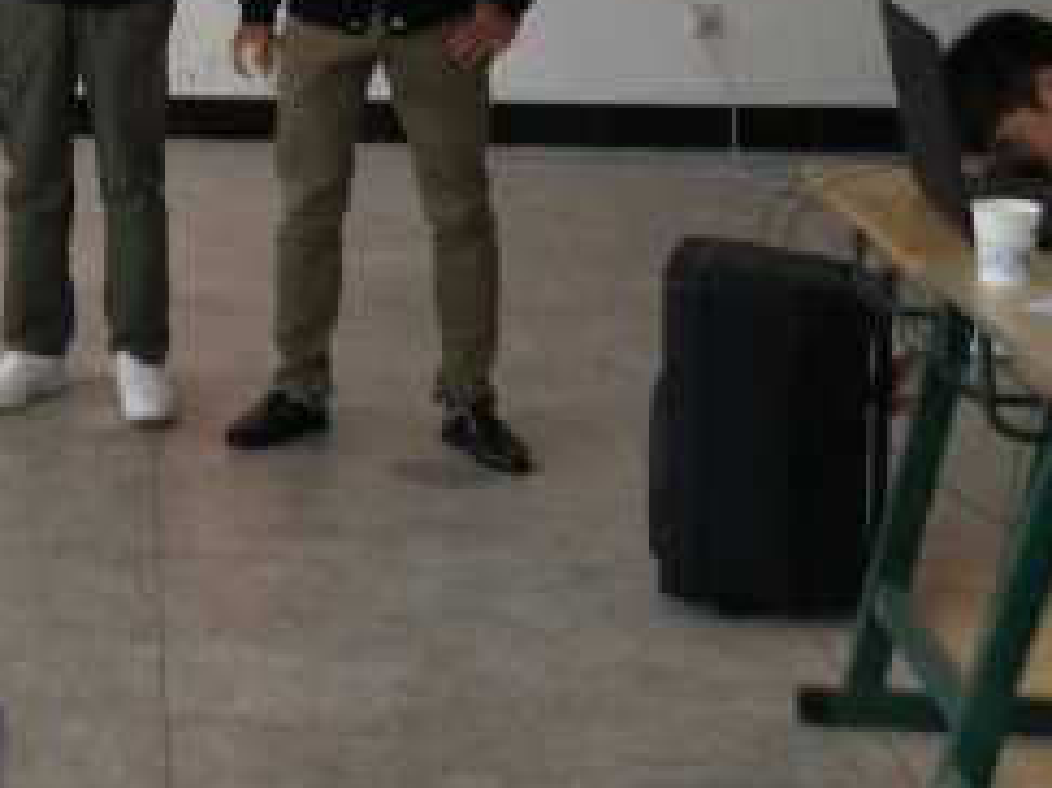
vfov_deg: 16.0
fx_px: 2703
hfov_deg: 19.9
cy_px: -143
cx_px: -390
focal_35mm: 89
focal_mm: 4.12
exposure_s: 1/33
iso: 371
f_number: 2
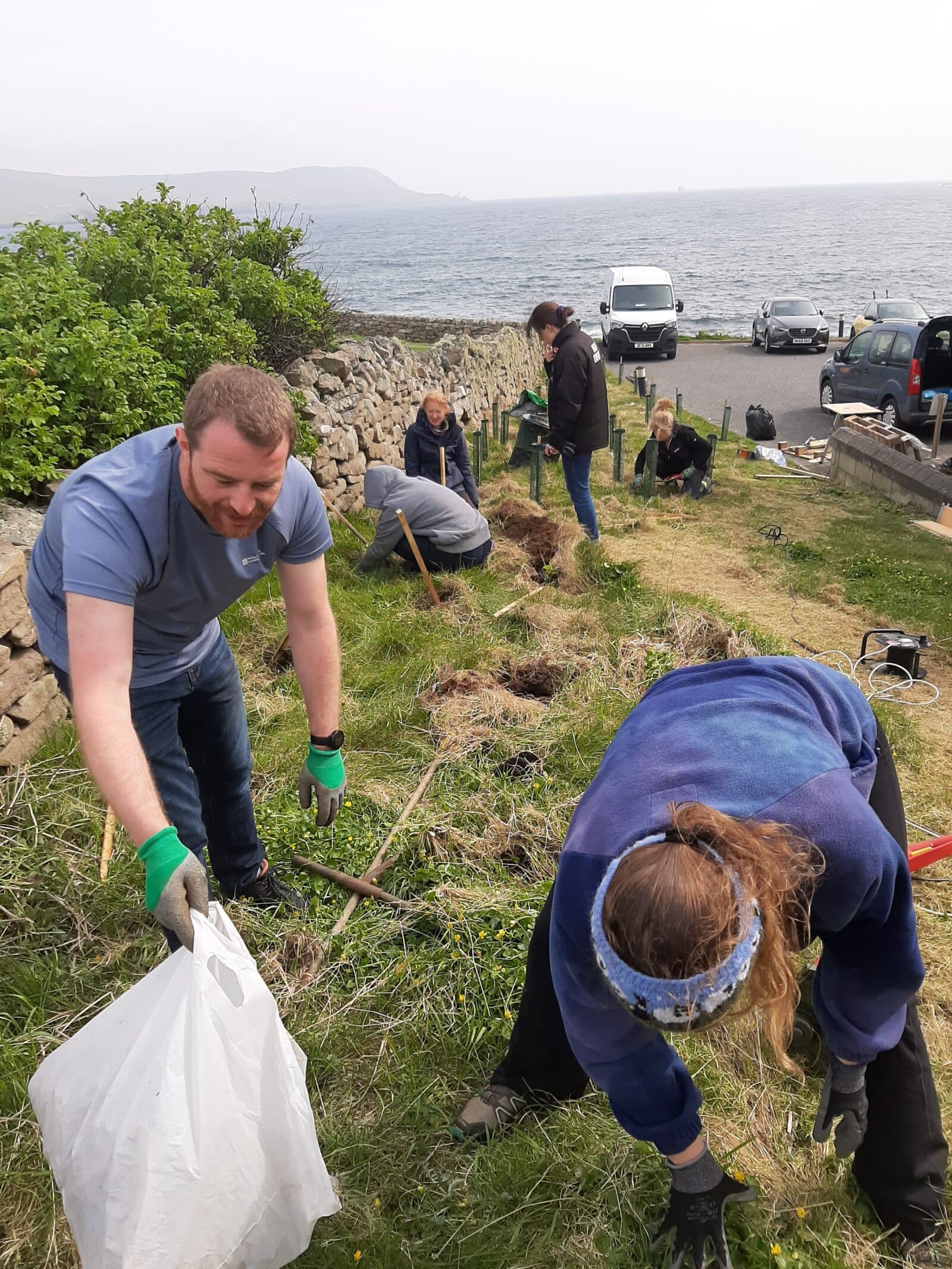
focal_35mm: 26
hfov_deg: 53.1
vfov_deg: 67.3
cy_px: 634
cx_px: 476
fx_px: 953
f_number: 1.7
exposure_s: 1/1742
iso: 40
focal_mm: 3.93
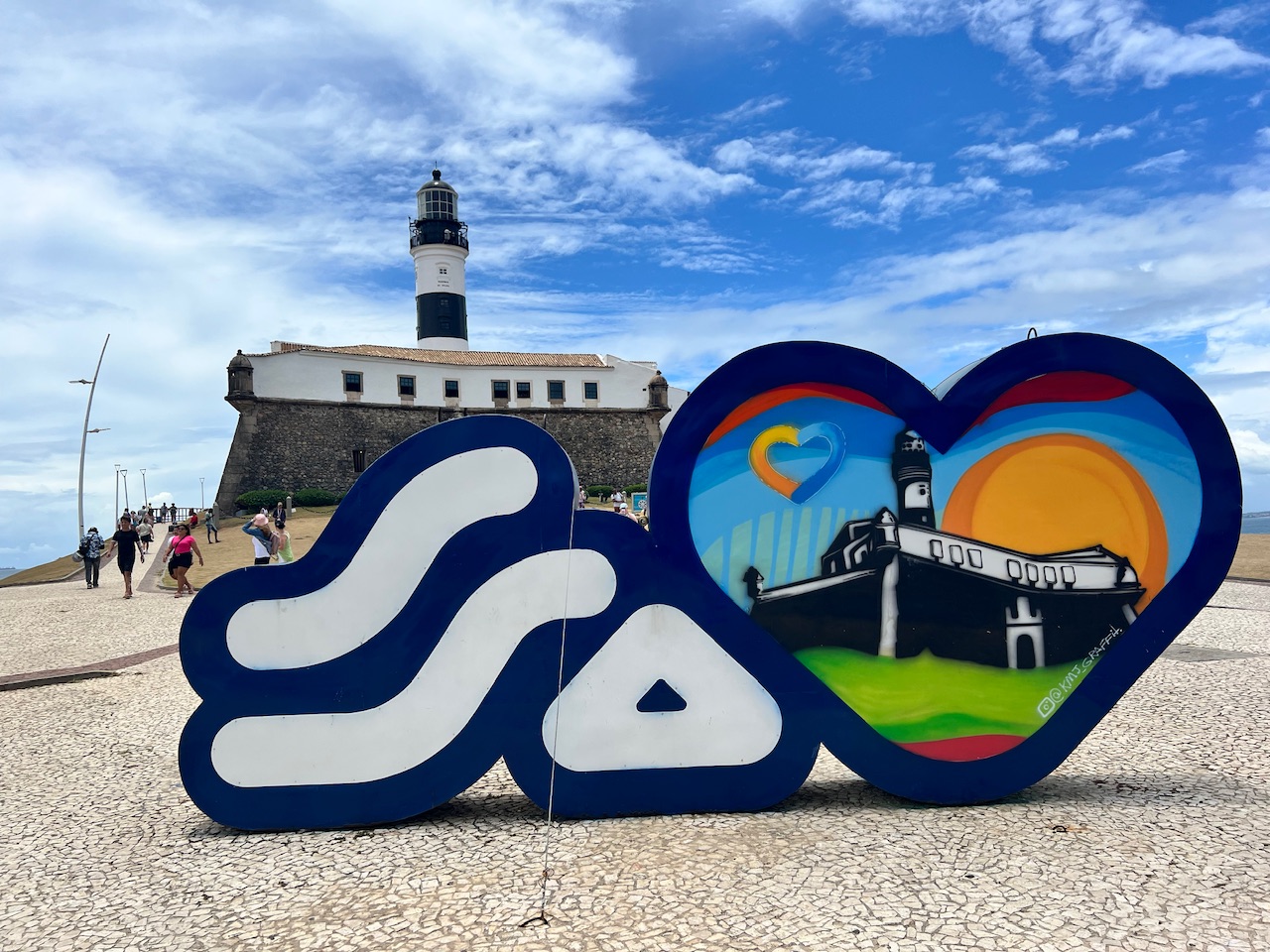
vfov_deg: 53.1
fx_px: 954
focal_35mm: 26
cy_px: 476
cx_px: 635
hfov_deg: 67.3
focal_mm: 5.7
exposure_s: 1/6993
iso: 50
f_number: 1.5
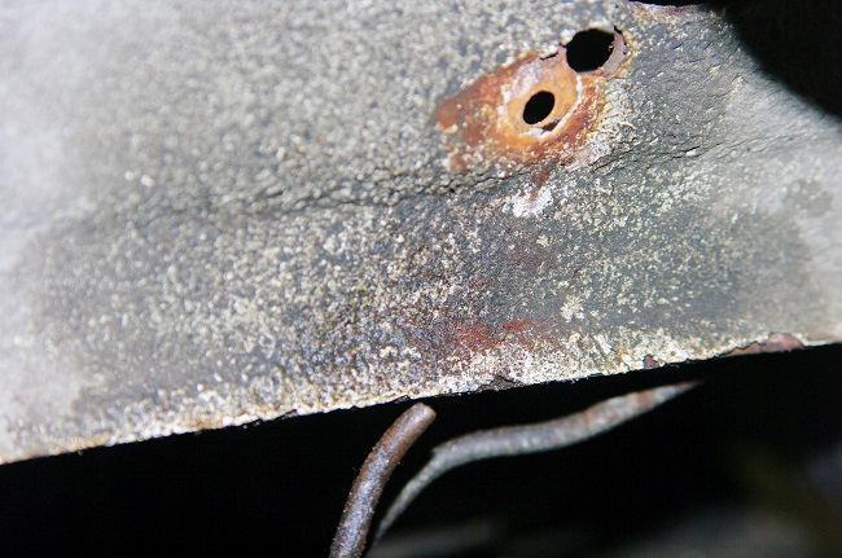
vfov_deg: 8.7
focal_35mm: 158
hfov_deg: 13.1
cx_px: 421
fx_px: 3677
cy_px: 279
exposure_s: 1/125
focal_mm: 105
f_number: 6.7
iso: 400
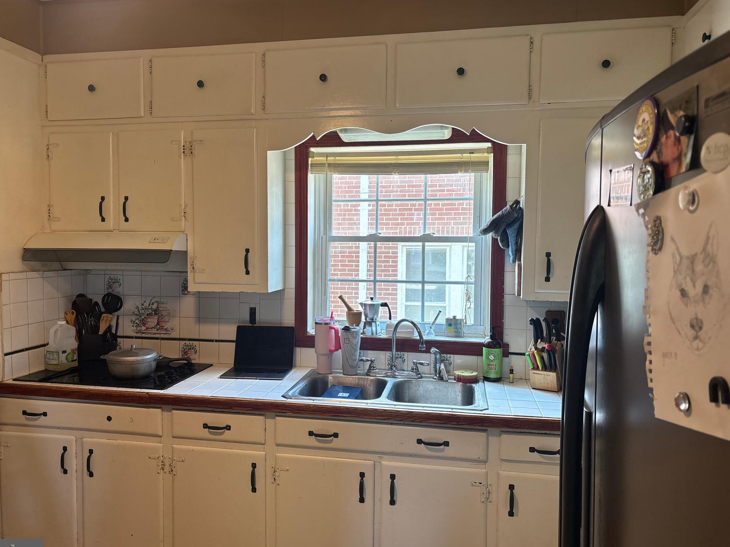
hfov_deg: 63.4
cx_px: 340
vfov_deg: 49.7
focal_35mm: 28
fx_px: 590
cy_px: 276
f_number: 1.6
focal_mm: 5.96
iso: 100
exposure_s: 1/60
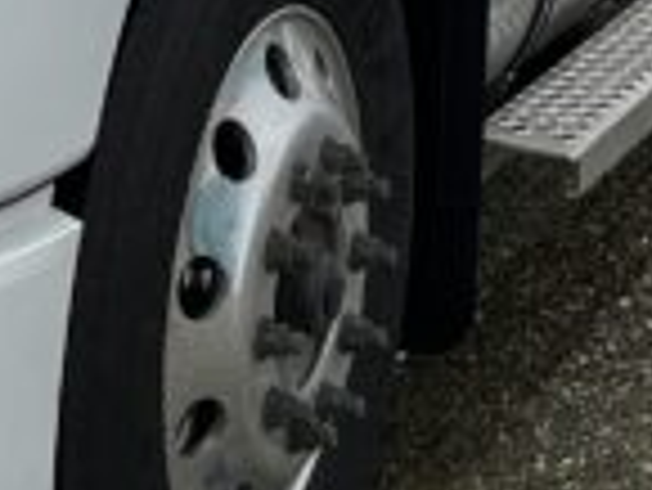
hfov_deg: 10.7
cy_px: -620
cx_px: 49
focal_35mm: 183
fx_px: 3450
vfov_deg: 7.6
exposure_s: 1/6494
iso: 50
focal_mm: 5.1
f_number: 1.6
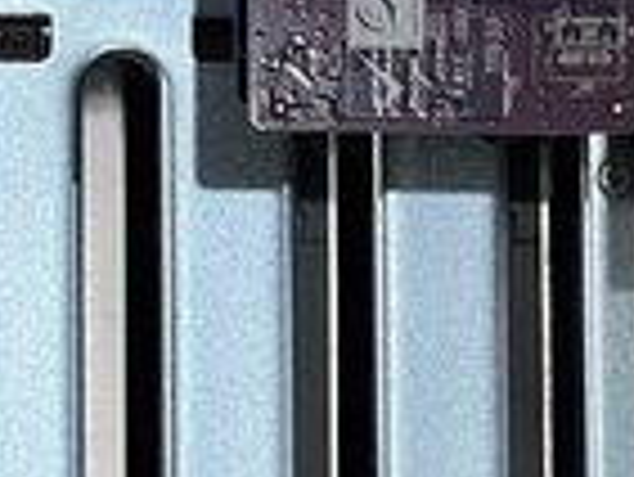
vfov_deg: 4.6
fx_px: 5921
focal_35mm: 323
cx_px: -369
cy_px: 220
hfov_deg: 6.0
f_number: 2.8
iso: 160
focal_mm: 9
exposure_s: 1/60
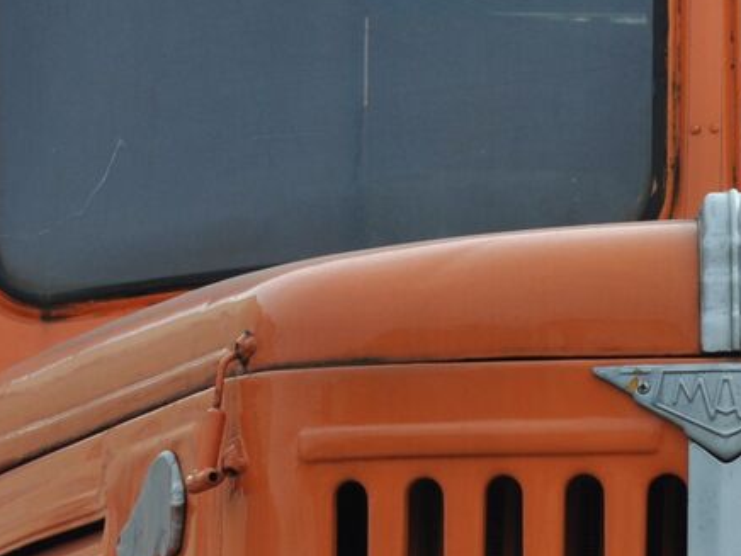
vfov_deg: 2.3
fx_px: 14030
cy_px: 644
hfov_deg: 3.0
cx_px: 665
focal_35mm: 655
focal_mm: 155
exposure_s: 1/250
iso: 200
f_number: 8
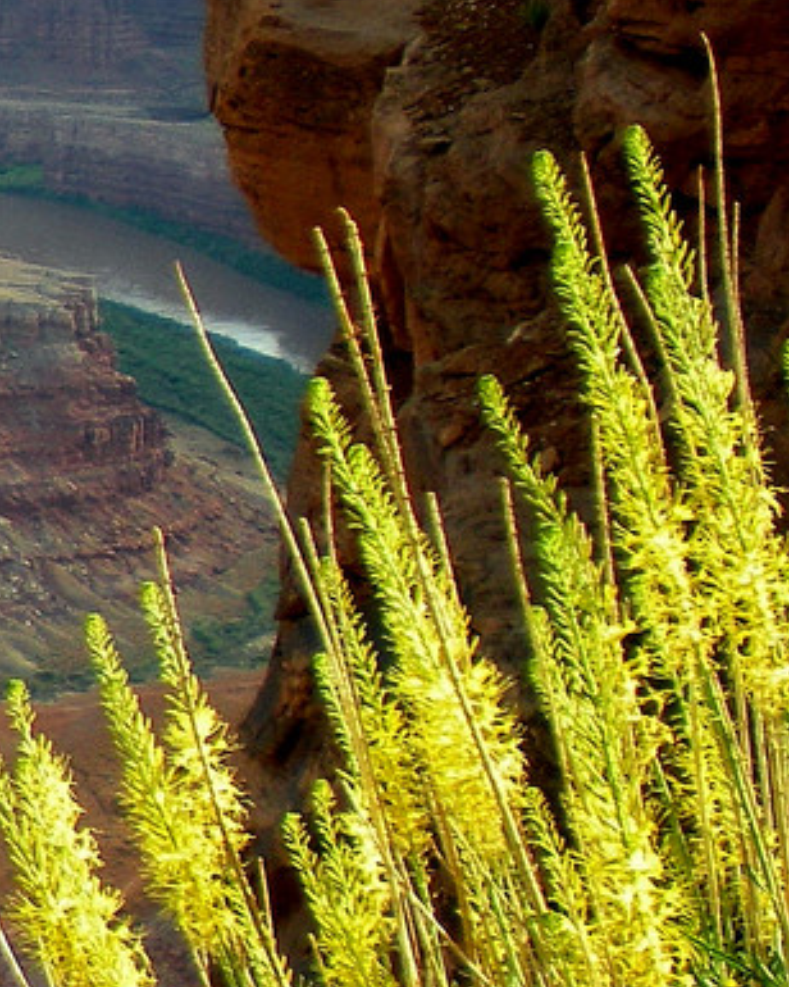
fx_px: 3736
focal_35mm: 128
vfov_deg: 15.0
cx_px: -766
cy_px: 579
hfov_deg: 11.0
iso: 64
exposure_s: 1/187
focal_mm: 6.3
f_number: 3.1
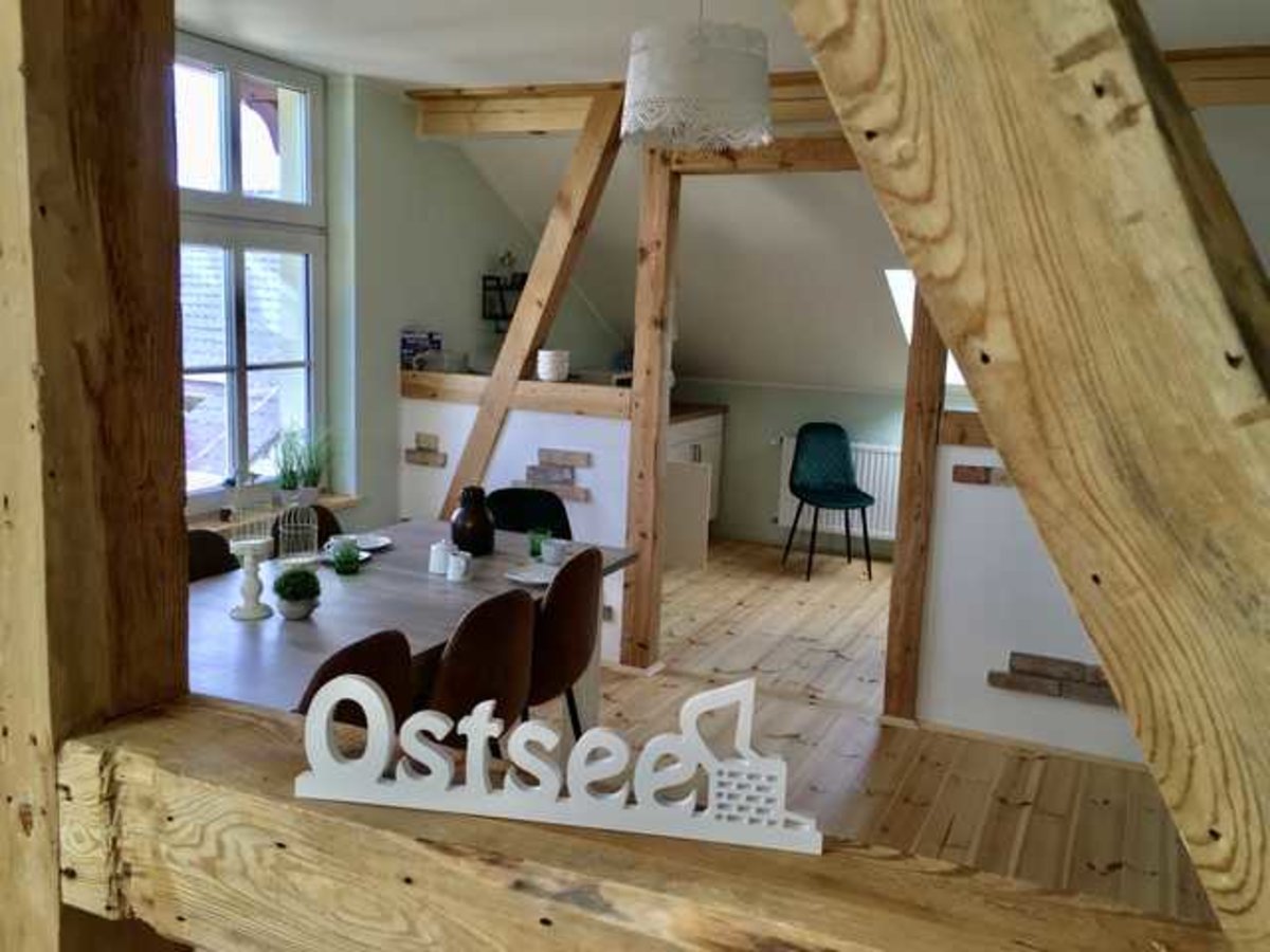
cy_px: 476
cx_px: 635
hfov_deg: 61.7
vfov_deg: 48.2
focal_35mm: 29
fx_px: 1064
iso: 32
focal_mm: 4.15
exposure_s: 1/50
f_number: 2.2
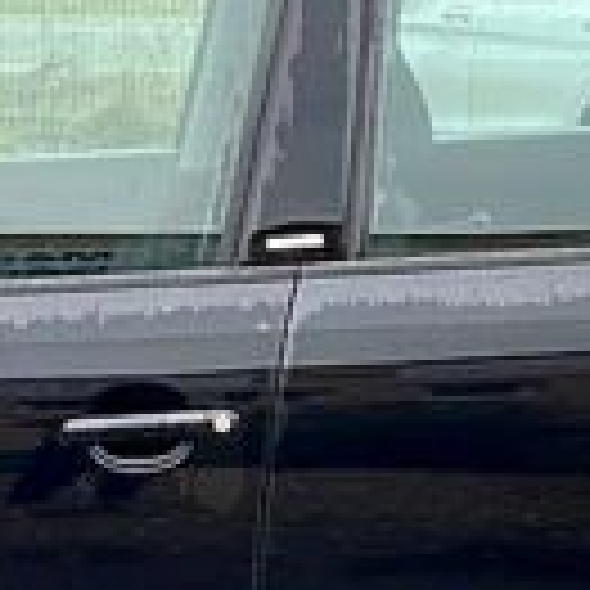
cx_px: 108
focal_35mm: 140
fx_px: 2700
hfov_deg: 12.4
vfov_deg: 12.4
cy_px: 468
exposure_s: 1/122
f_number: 1.8
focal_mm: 4.25
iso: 40
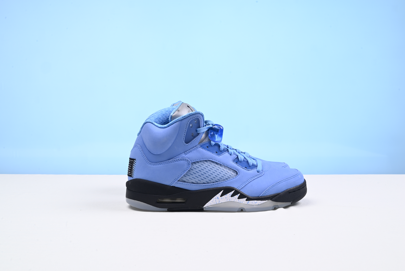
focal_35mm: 41
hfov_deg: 47.4
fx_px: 461
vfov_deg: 32.7
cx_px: 202
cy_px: 136
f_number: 16
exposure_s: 1/2
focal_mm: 41
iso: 100
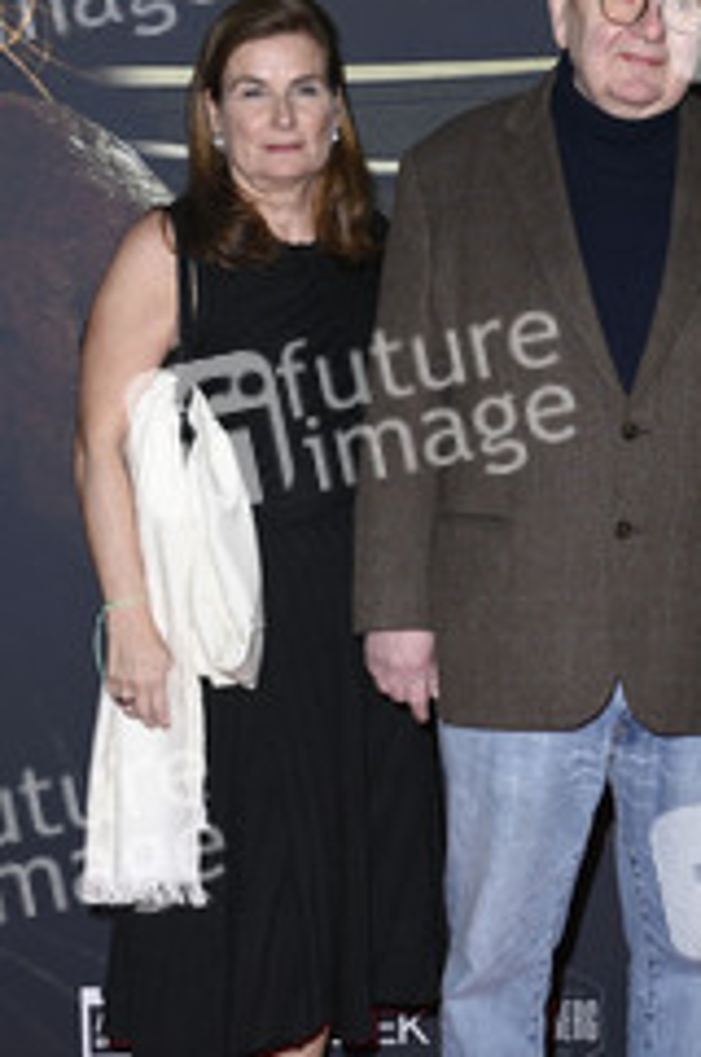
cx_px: 478
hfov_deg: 16.4
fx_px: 2431
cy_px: 636
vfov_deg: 24.5
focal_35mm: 83
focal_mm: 50
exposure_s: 1/200
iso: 400
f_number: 5.6
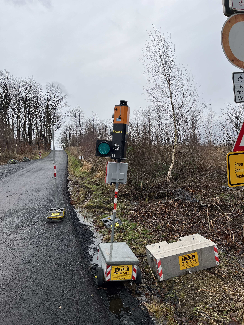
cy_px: 162
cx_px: 122
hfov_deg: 53.1
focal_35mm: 26
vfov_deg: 67.3
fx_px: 244
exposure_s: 1/742
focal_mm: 5.1
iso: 50
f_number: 1.6
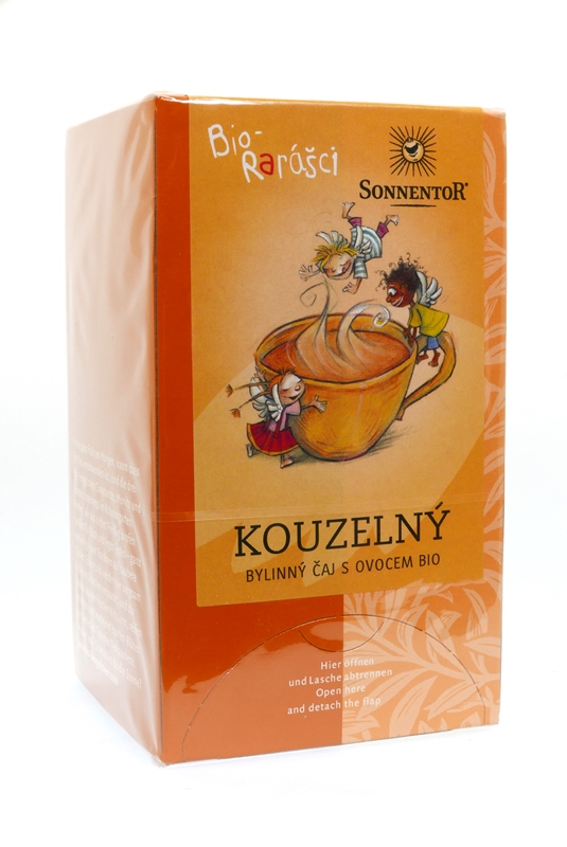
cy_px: 424
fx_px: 1650
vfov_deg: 28.8
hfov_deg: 19.5
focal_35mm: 70
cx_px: 284
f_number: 16
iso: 800
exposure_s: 1/40
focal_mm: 31.5
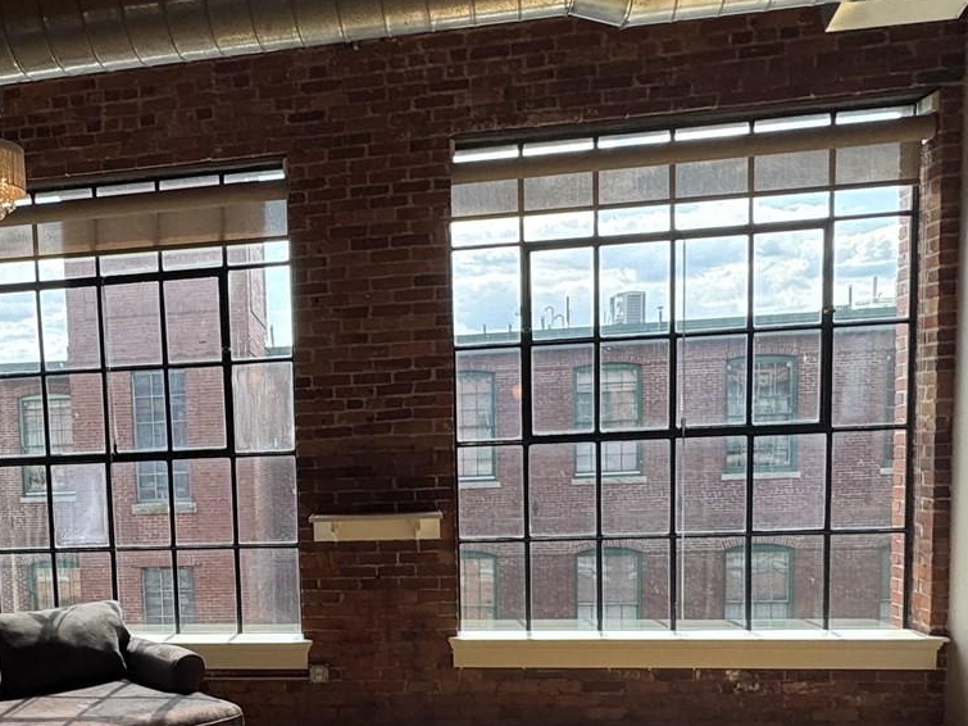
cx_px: 168
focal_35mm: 38
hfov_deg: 46.0
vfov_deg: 36.7
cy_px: 558
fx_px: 1062
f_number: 2.2
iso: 40
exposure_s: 1/293
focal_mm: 2.22
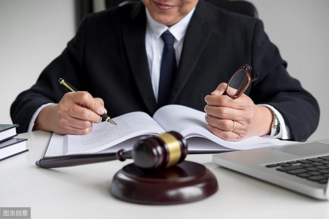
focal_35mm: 53
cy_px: 110
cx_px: 164
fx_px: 484
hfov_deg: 37.5
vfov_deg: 25.5
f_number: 3.2
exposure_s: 1/160
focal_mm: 35
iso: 200
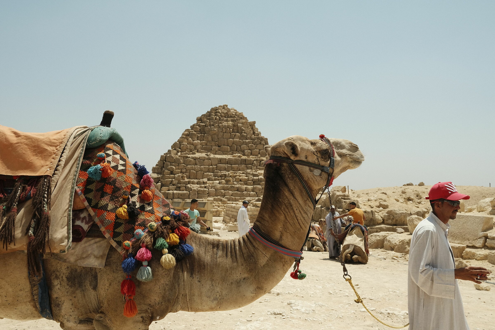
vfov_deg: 37.9
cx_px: 248
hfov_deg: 54.4
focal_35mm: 35
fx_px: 481
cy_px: 165
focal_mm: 23
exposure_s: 1/1900
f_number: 8
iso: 800
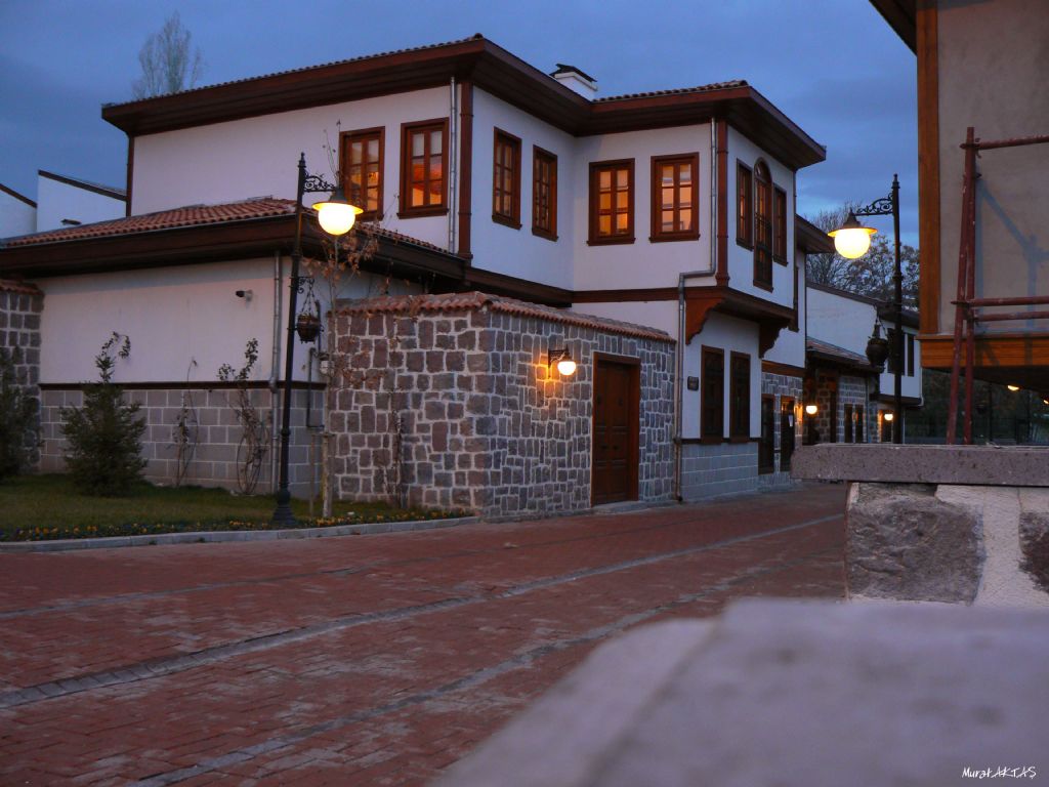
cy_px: 394
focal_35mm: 36
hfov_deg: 51.4
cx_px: 524
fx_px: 1091
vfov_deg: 39.7
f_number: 2.8
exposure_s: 1/15
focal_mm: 6
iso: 100
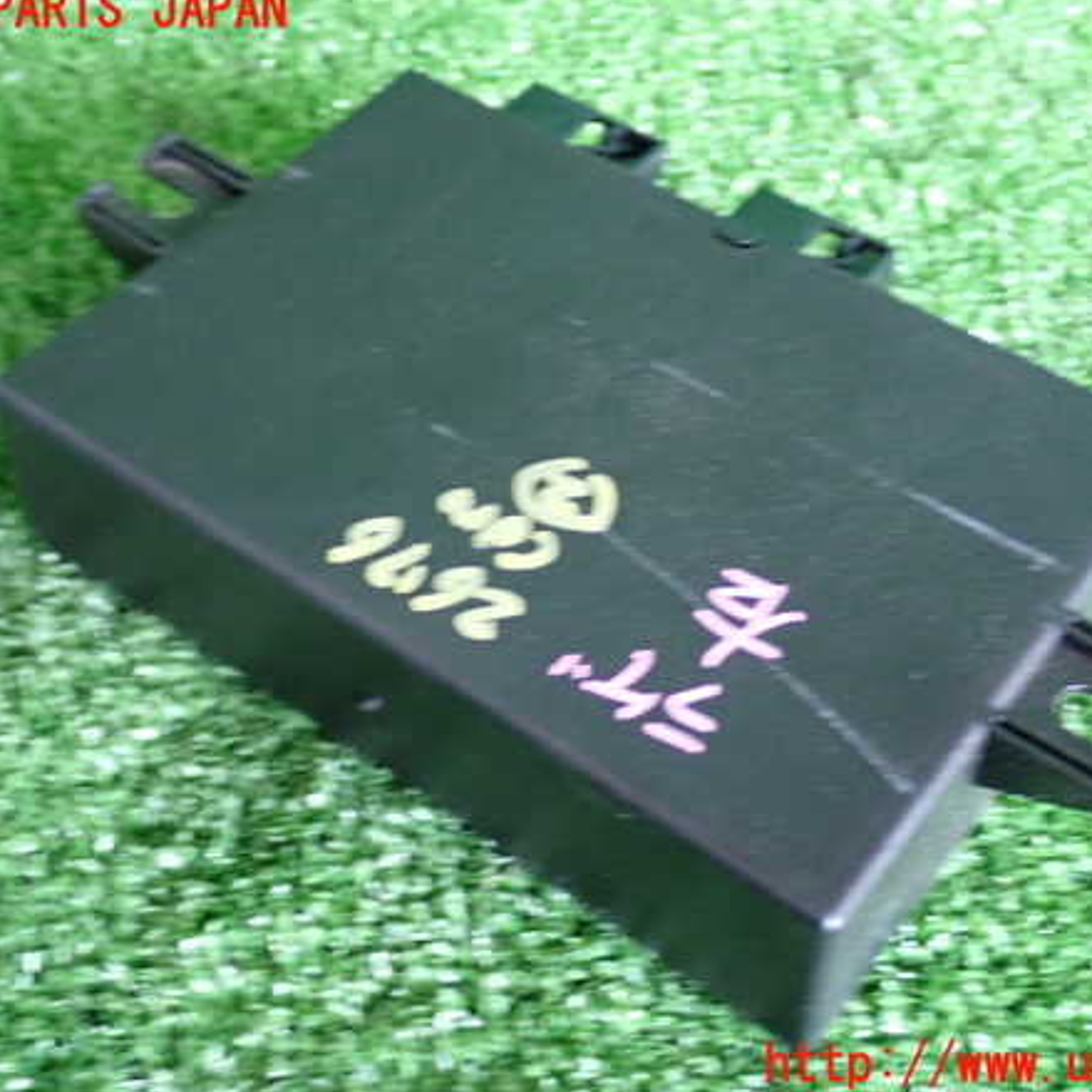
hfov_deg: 32.2
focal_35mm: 53
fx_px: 1892
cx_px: 581
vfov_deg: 32.2
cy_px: 539
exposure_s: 1/30
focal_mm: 7.84
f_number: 2.9
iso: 800
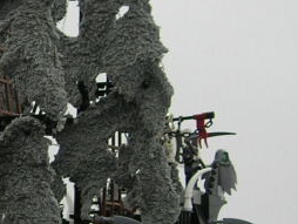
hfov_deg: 12.5
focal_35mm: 153
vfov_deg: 9.7
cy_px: 131
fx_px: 1318
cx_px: -81
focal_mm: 7.8
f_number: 2.8
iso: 64
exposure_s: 1/16.3
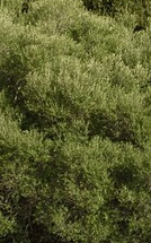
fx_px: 6749
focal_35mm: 1023
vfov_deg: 2.1
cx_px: -338
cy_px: -103
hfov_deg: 1.3
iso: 200
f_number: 9
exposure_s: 1/320
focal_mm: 135
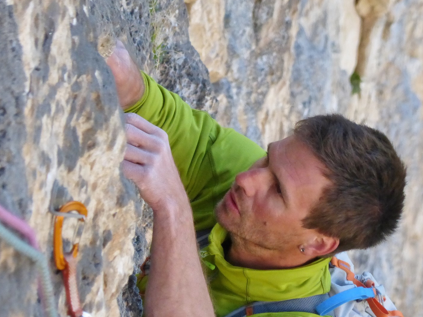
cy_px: 161
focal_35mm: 636
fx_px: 7770
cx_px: 221
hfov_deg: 3.1
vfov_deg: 2.3
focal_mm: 86
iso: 800
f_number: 6.4
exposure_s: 1/250
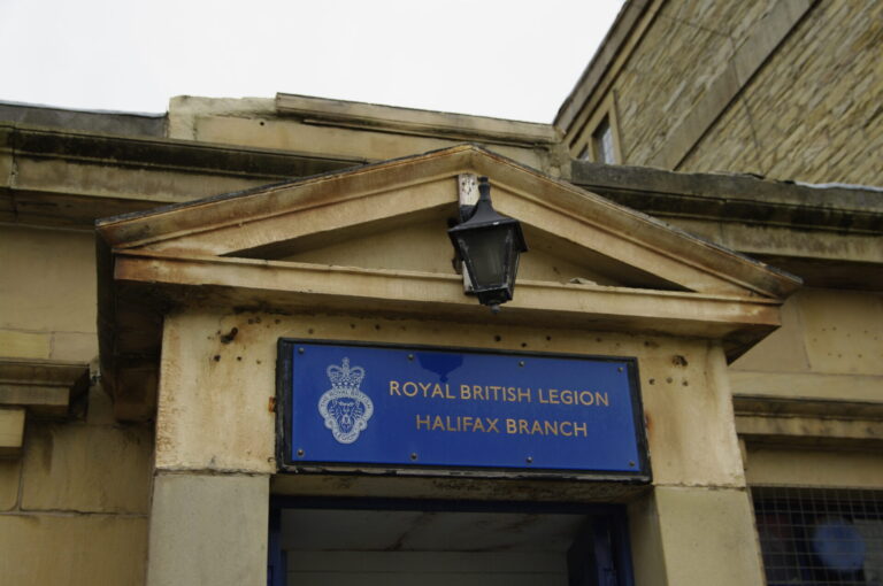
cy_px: 293
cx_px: 442
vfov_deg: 30.8
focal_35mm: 44
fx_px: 1066
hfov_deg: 45.0
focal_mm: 29
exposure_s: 1/350
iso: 200
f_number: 4.5
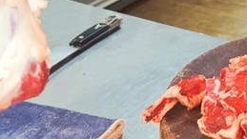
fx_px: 760
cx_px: 327
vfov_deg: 9.7
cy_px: -149
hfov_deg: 17.3
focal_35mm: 116
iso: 250
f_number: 1.63
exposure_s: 1/120
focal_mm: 8.72
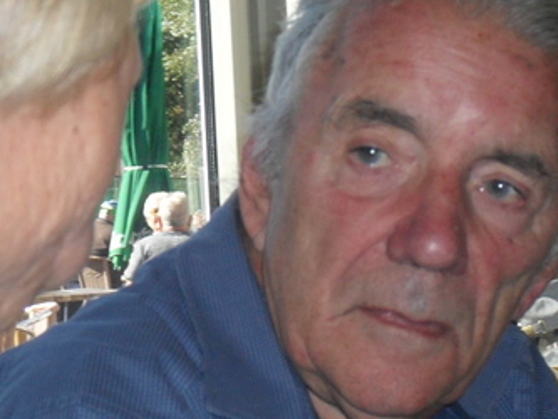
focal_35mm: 189
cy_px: 230
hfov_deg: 10.5
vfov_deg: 7.9
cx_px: 213
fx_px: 3048
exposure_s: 1/60
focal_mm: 18.9
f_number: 5.8
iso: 200
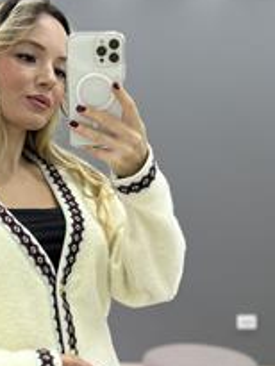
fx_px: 624
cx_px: 62
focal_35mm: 59
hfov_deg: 24.5
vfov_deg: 32.7
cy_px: 189
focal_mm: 5.7
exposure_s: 1/100
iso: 100
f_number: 1.5
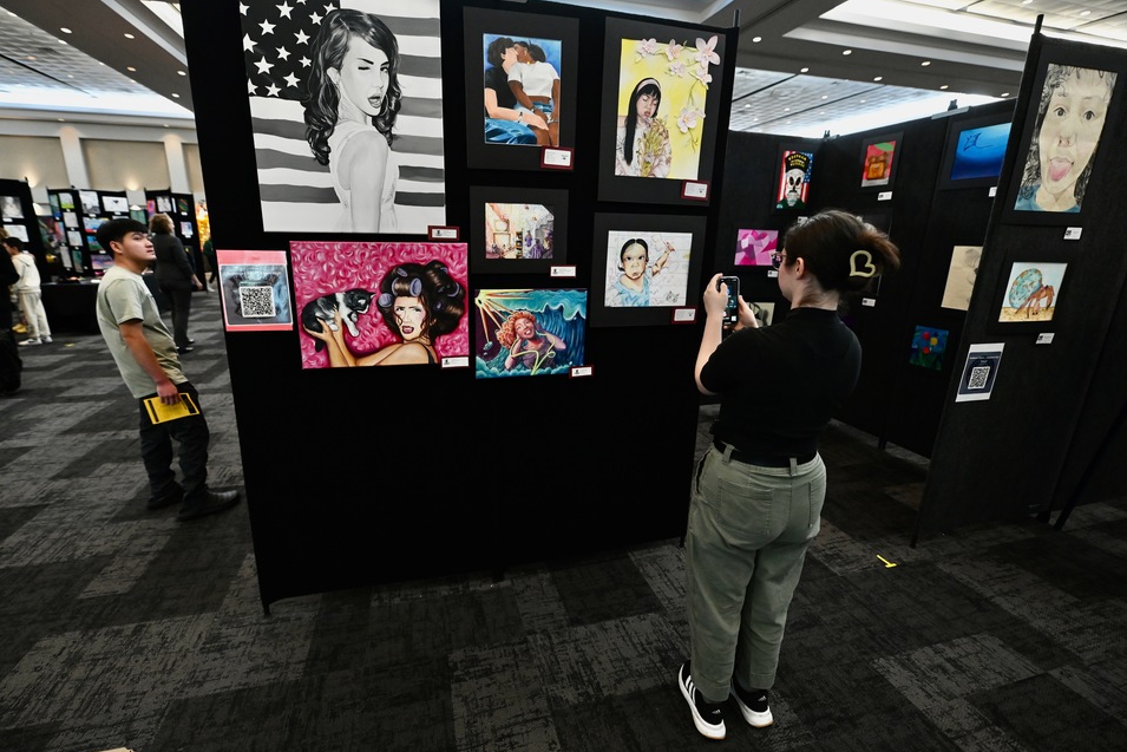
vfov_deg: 77.3
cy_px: 355
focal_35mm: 15
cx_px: 528
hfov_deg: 100.2
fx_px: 470
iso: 2500
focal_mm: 14
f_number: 2.8
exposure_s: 1/250
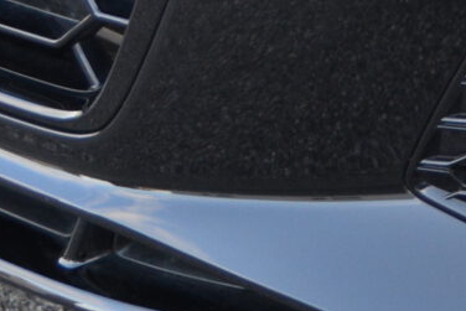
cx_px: 1141
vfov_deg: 5.2
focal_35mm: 255
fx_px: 3307
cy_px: -410
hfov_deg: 7.5
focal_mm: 25
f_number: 5
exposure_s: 1/100
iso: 400
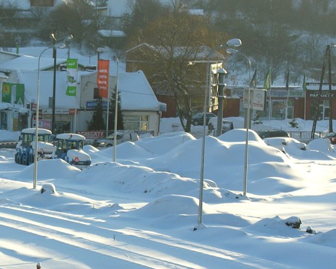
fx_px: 1701
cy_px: 223
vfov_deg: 9.0
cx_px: 30
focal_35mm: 171
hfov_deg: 11.2
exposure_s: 1/414
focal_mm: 21.8
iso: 100
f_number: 4.4
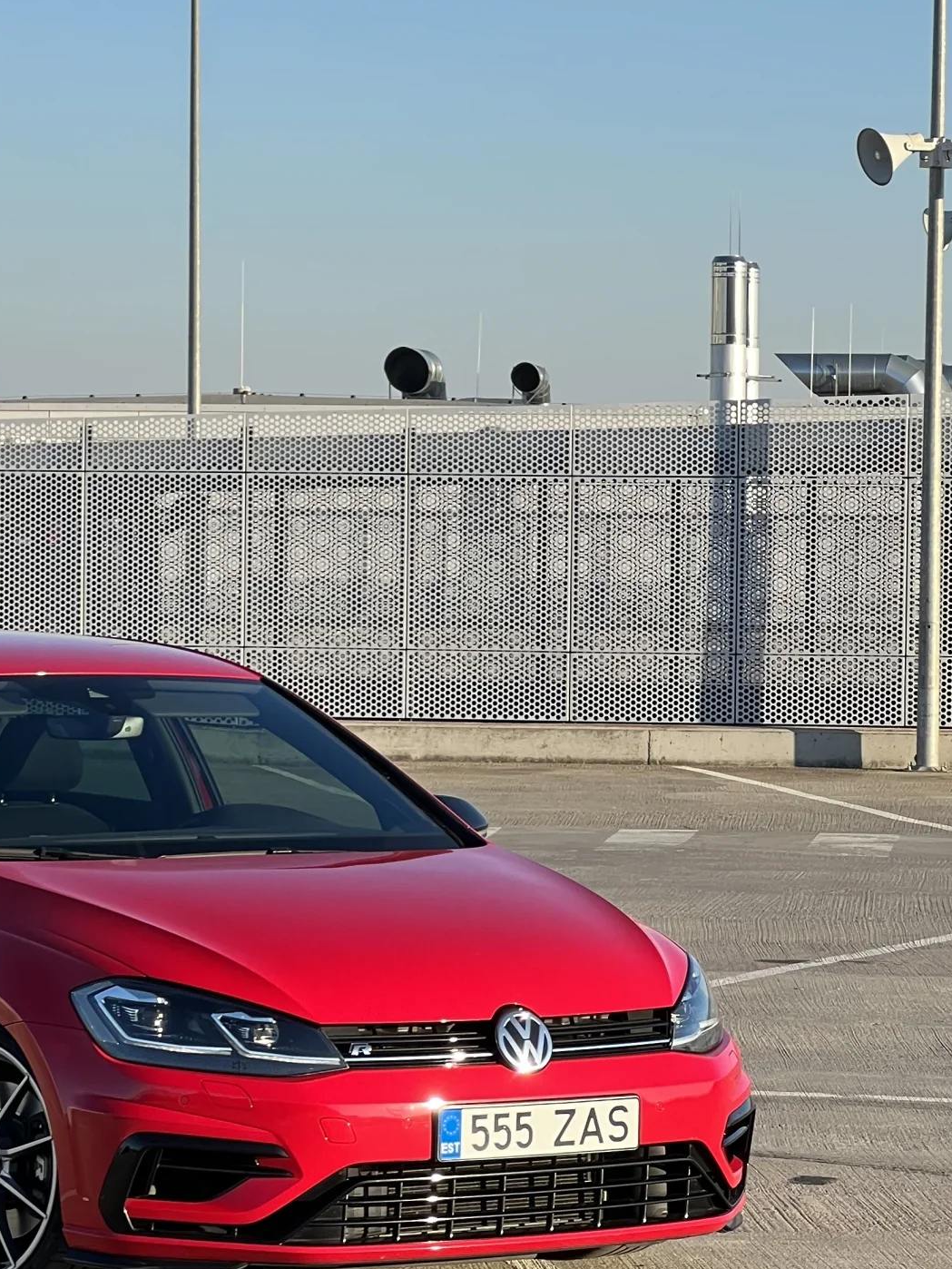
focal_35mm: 141
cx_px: 89
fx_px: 5169
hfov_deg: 10.5
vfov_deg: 14.0
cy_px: 723
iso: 32
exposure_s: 1/237
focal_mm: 9
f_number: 2.8
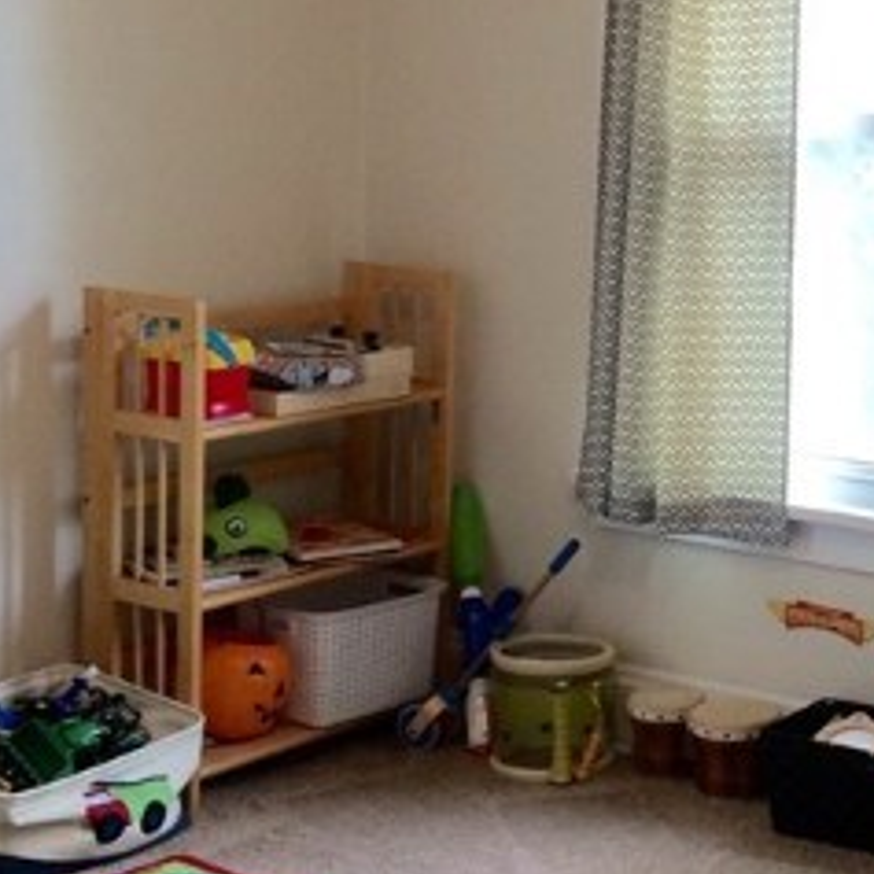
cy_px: 262
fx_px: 2371
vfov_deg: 20.8
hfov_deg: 20.1
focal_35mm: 83
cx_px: 926
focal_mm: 4.15
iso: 80
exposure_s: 1/30
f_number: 2.2
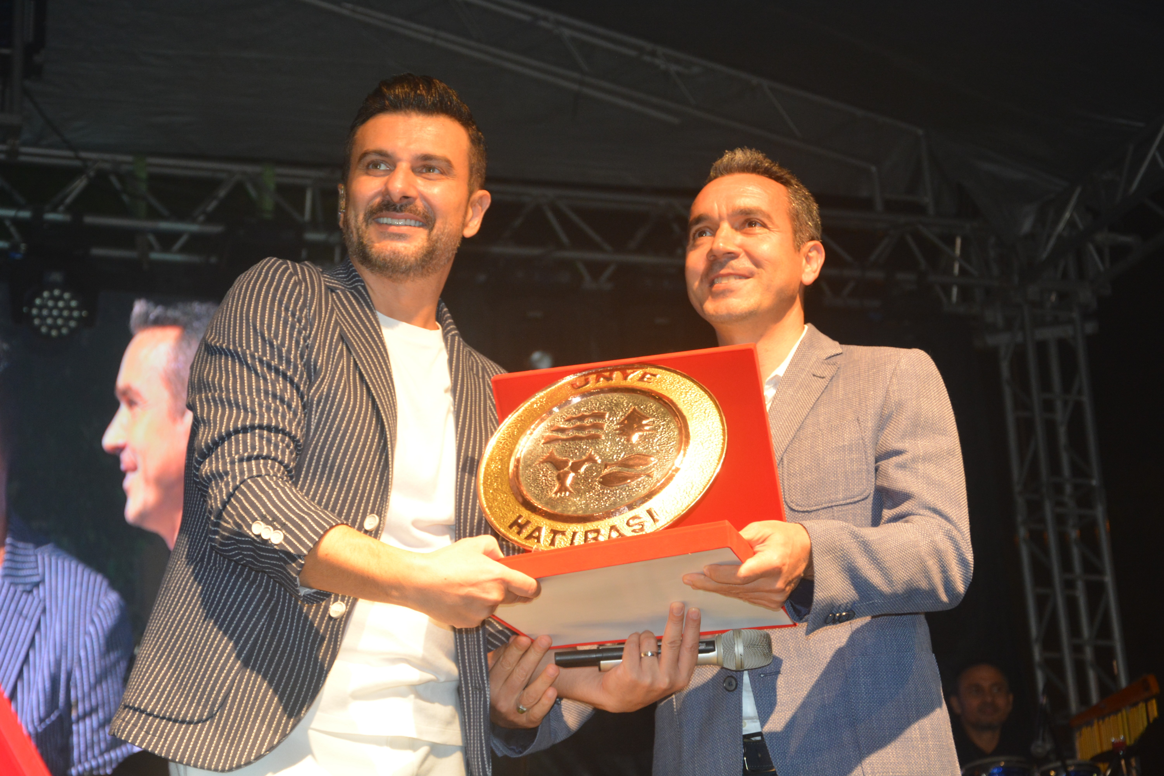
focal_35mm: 78
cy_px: 388
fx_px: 2522
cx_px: 582
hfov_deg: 26.0
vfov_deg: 17.5
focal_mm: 52
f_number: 5
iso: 720
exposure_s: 1/60
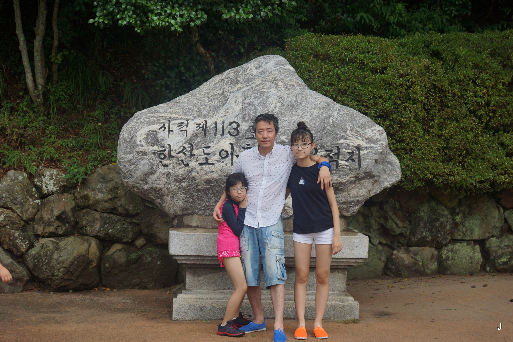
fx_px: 962
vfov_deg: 20.2
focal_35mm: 68
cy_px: 171
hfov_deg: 29.9
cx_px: 256
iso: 100
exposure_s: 1/800
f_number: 2.8
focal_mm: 45
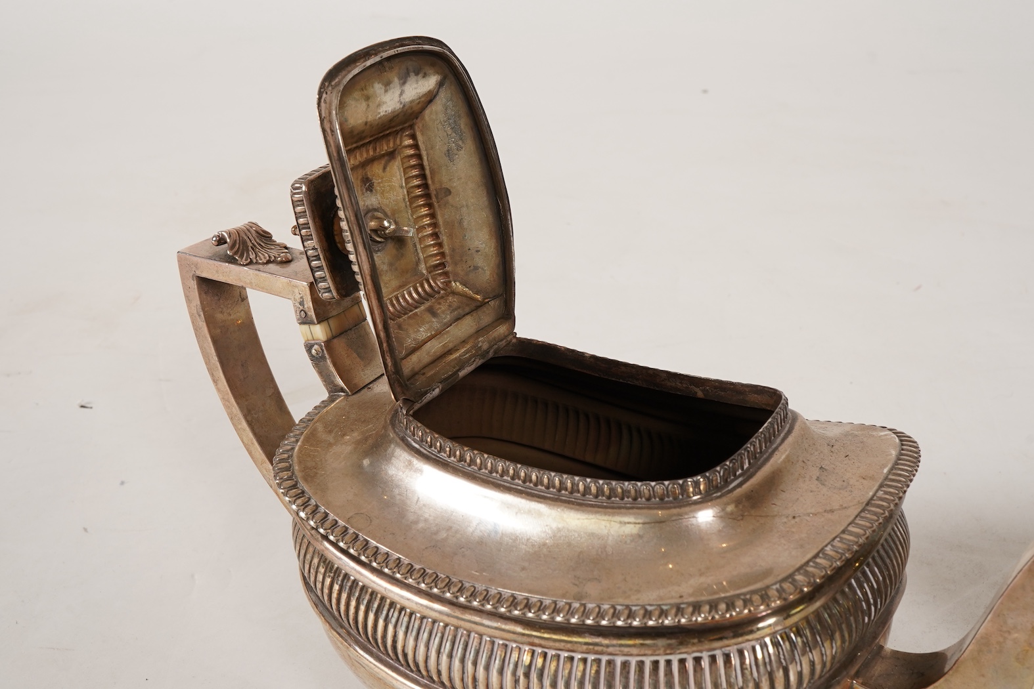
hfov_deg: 43.6
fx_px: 1293
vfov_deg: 29.9
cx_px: 517
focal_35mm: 45
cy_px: 344
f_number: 22
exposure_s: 1/125
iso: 400
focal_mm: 30
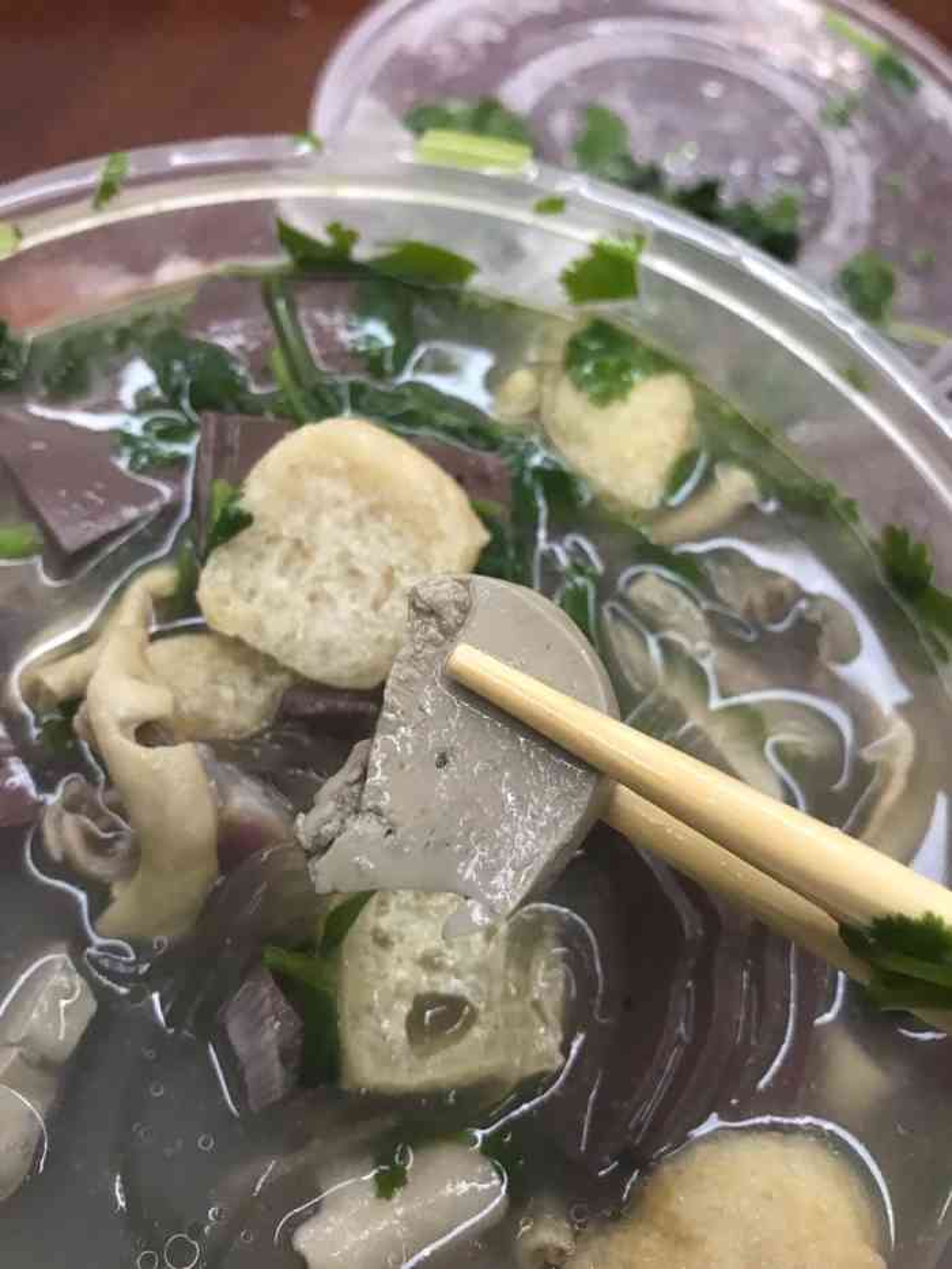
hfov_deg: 49.8
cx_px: 476
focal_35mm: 28
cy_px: 634
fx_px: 1026
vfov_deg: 63.4
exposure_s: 1/17
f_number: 1.8
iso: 80
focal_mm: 3.99
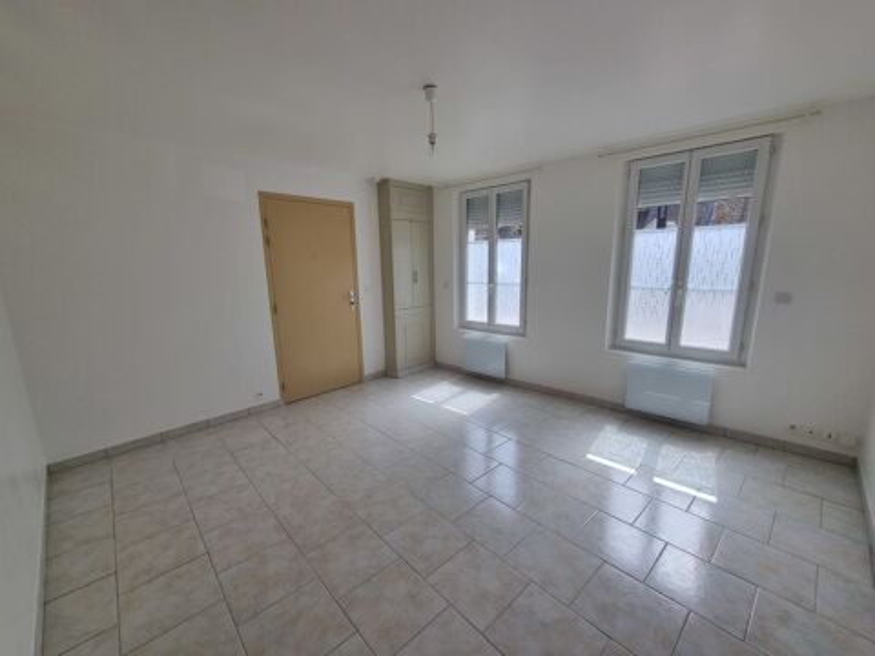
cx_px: 438
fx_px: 329
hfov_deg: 106.2
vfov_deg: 89.9
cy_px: 328
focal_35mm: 13
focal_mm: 2.2
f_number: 2.2
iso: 50
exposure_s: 1/428
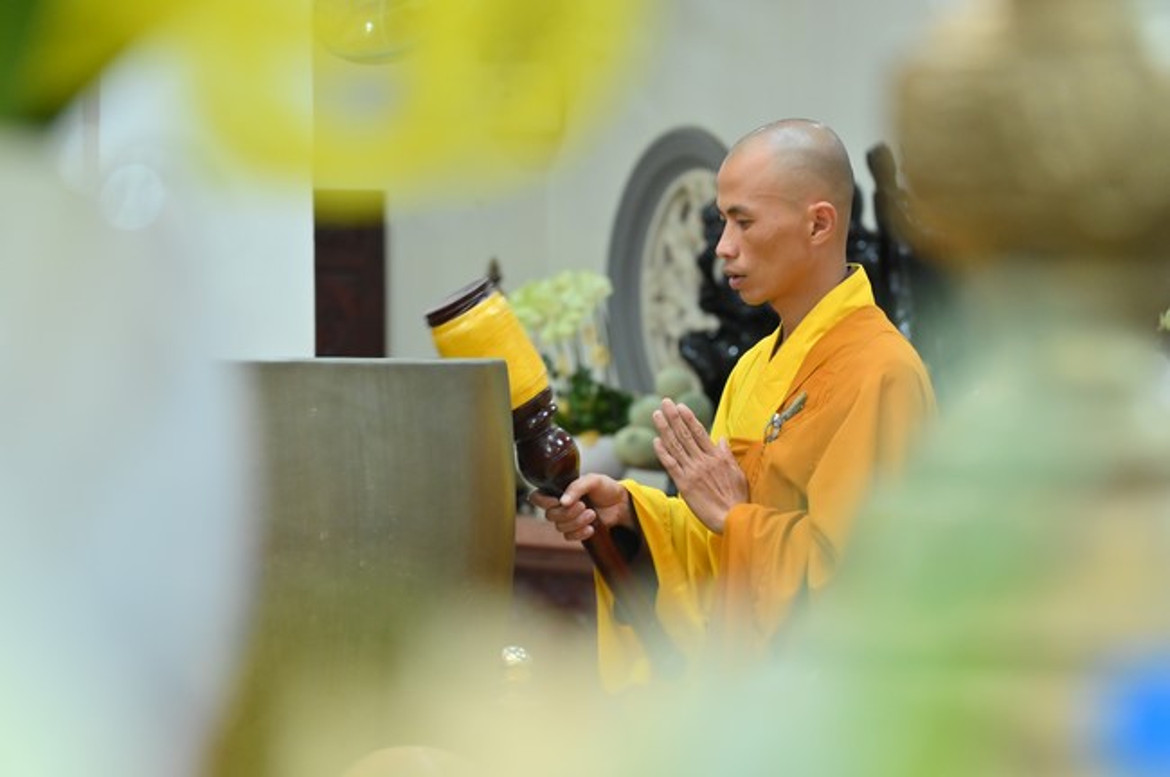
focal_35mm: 120
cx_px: 585
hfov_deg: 17.1
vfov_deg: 11.4
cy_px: 388
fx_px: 3896
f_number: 5
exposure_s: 1/50
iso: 1600
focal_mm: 120
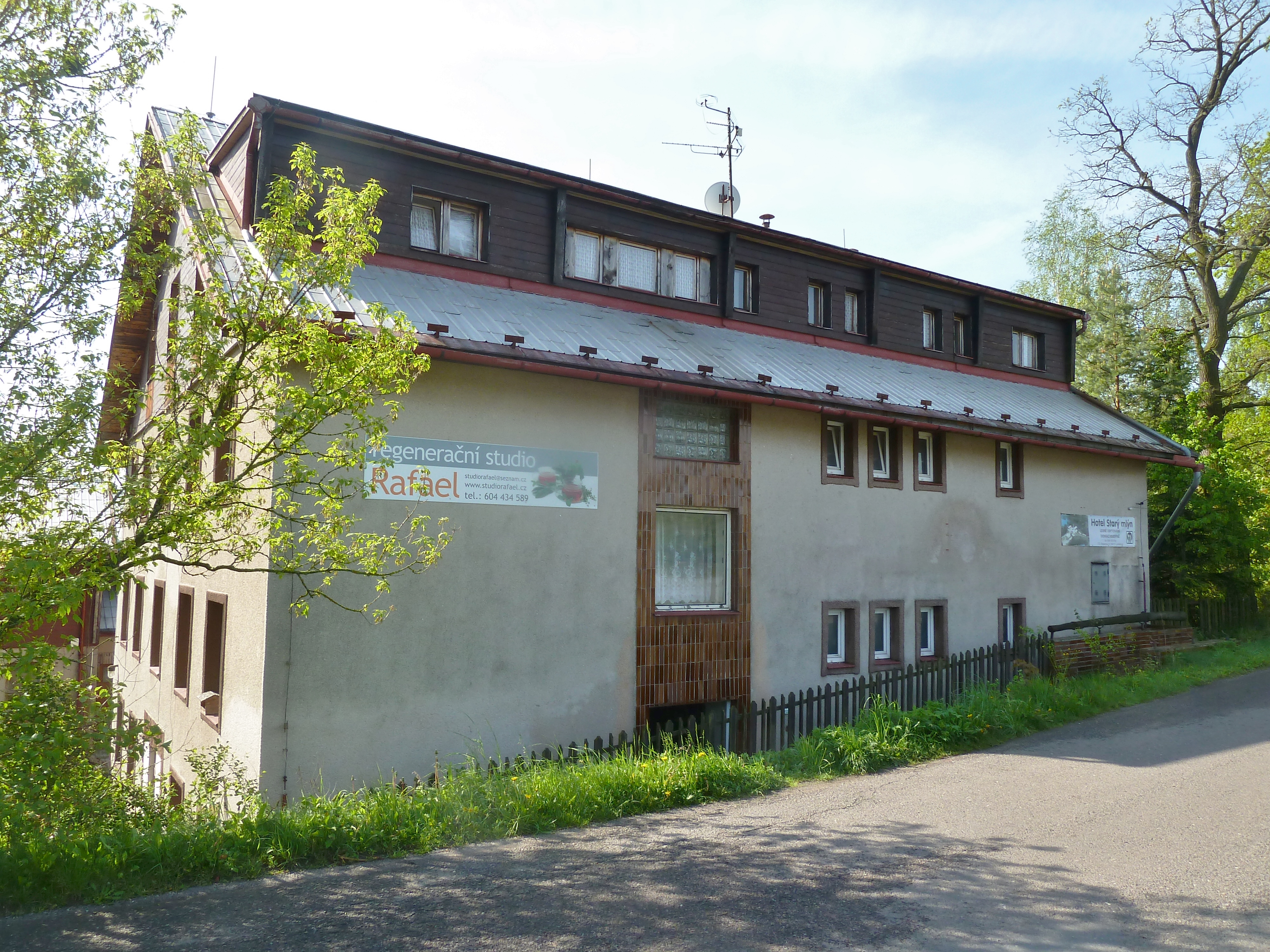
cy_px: 476
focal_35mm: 25
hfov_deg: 69.4
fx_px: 917
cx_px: 635
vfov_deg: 54.9
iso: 80
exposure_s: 1/200
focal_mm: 4.1
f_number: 4
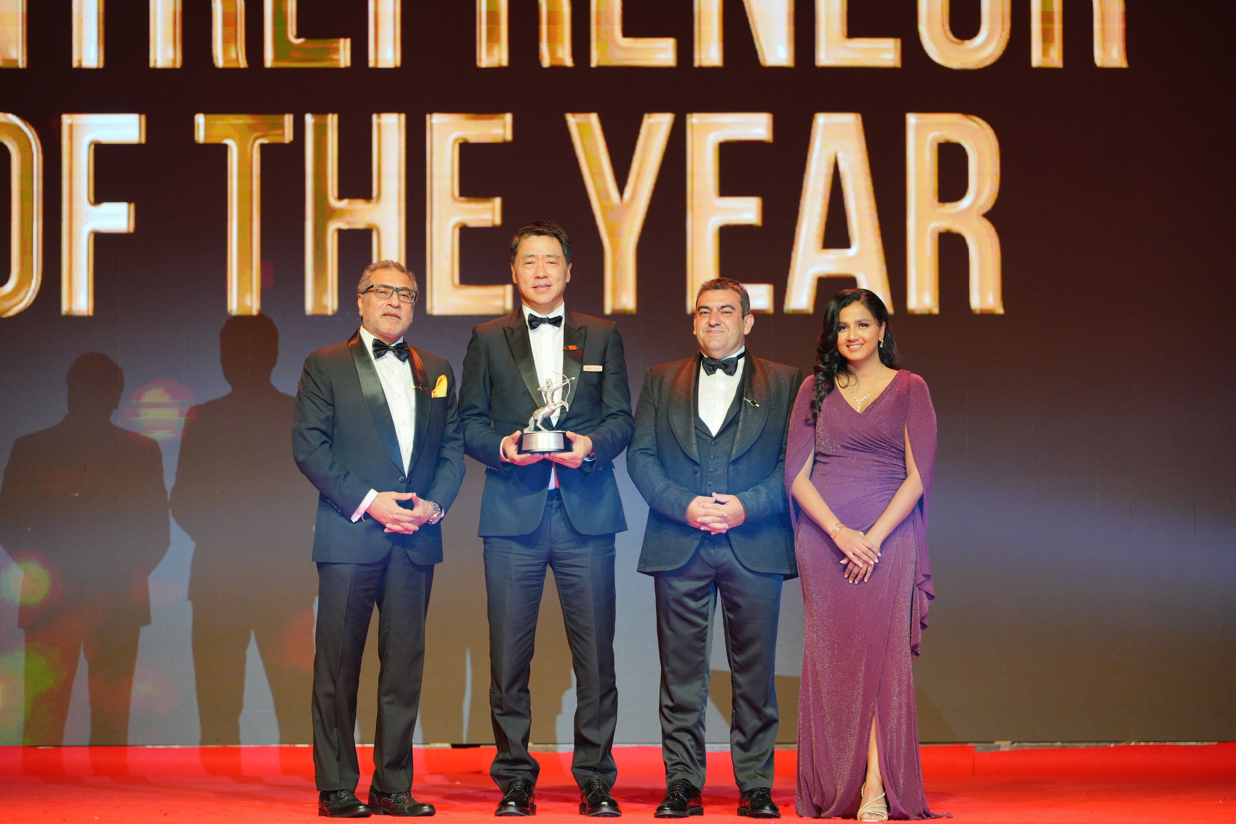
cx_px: 618
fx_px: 5150
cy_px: 412
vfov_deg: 9.1
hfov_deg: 13.7
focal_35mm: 150
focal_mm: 150
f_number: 2
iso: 400
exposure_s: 1/250
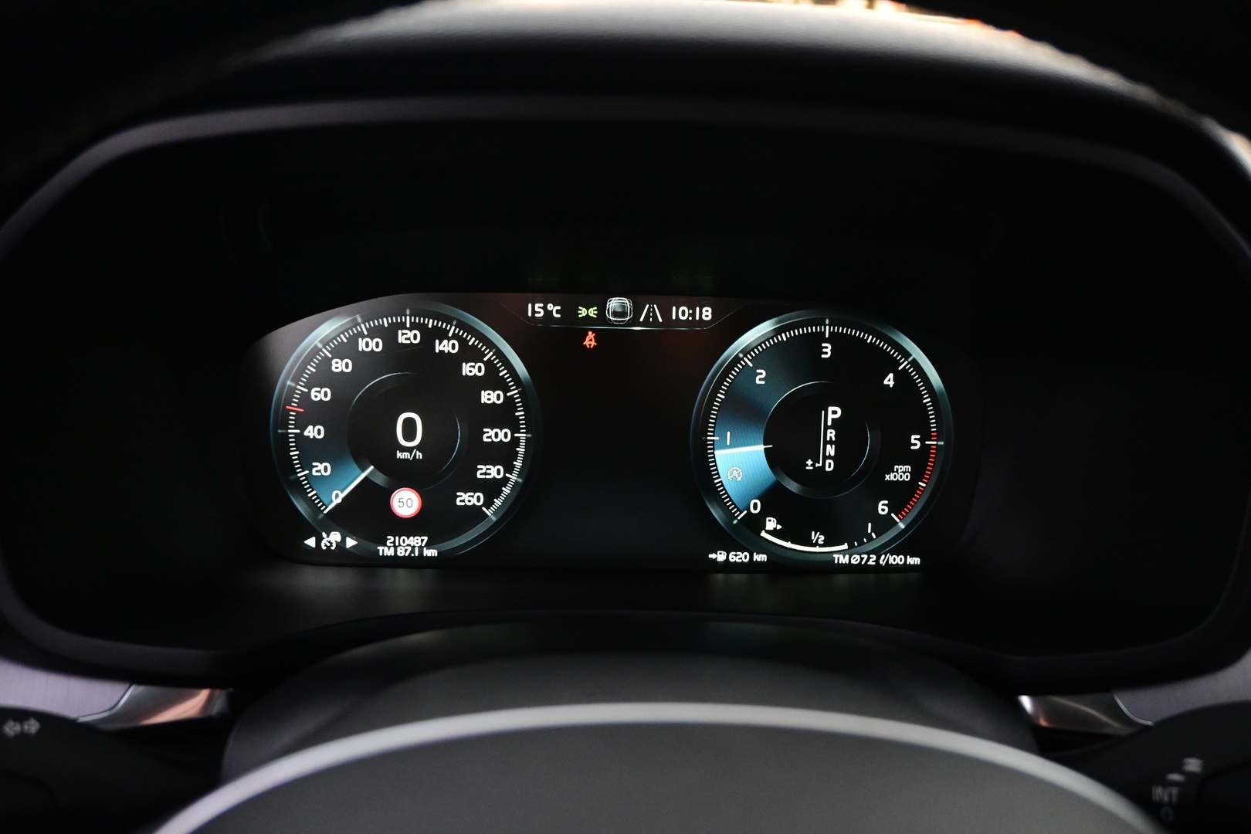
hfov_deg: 63.2
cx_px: 626
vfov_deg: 44.6
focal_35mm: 29
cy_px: 417
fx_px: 1016
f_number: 3.8
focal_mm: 19.5
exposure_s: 1/30
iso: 2800
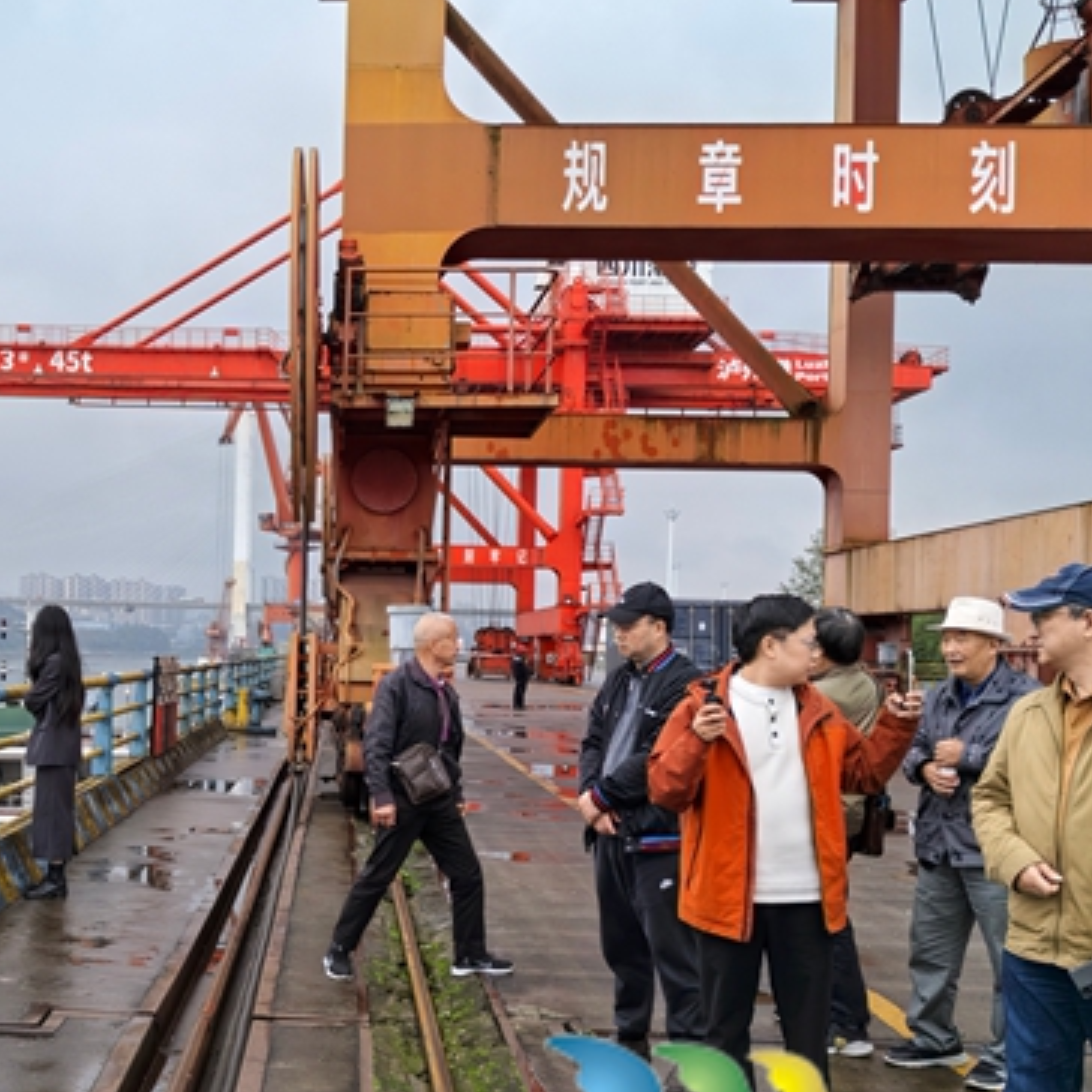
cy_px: 618
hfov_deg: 39.0
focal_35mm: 42
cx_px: 282
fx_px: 1499
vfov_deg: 40.0
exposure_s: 1/1144
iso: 50
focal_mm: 5.52
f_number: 1.9
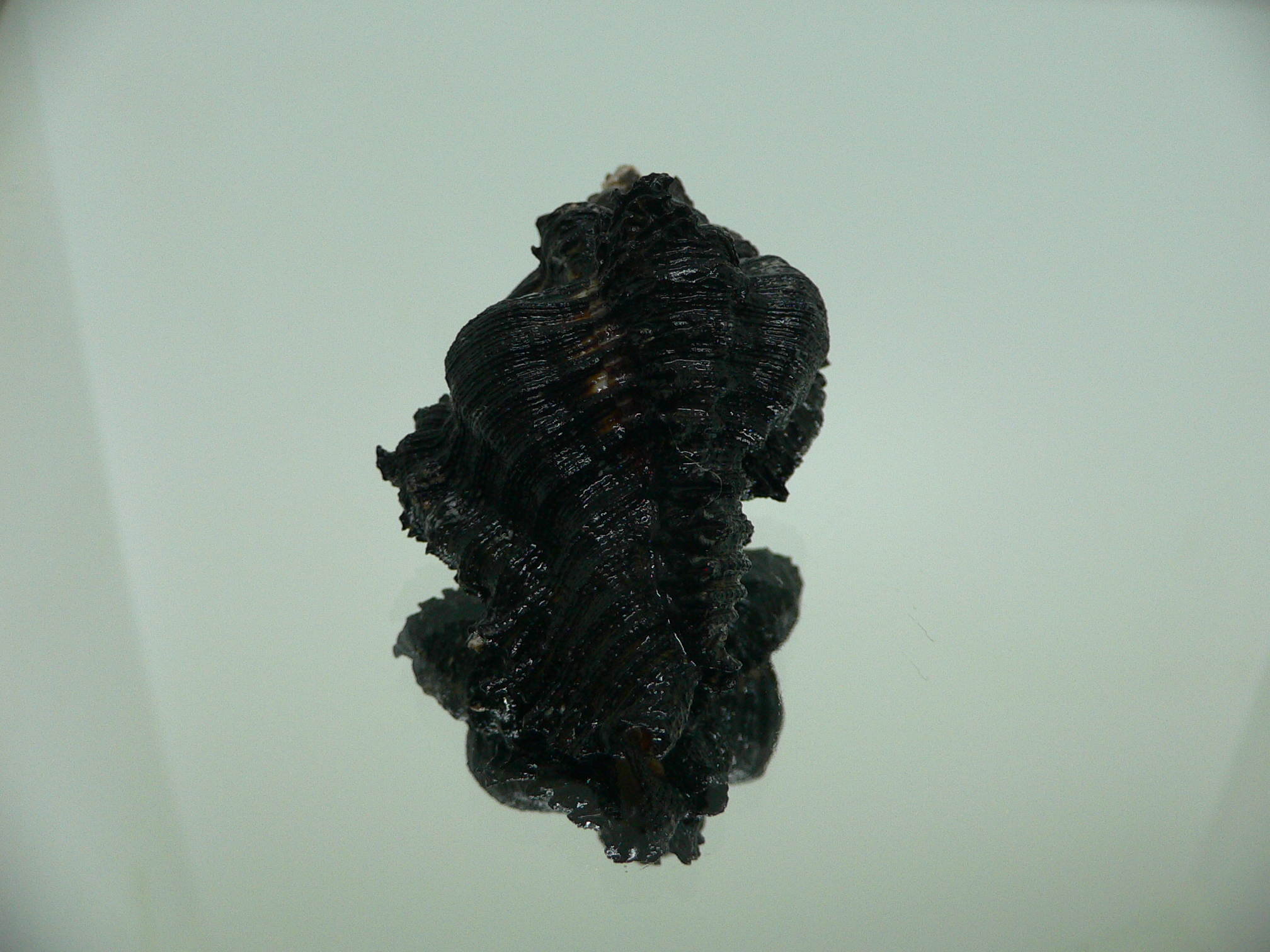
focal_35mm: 35
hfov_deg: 52.6
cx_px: 635
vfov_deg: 40.7
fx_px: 1284
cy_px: 476
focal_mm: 4.6
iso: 150
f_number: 2.8
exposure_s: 1/60
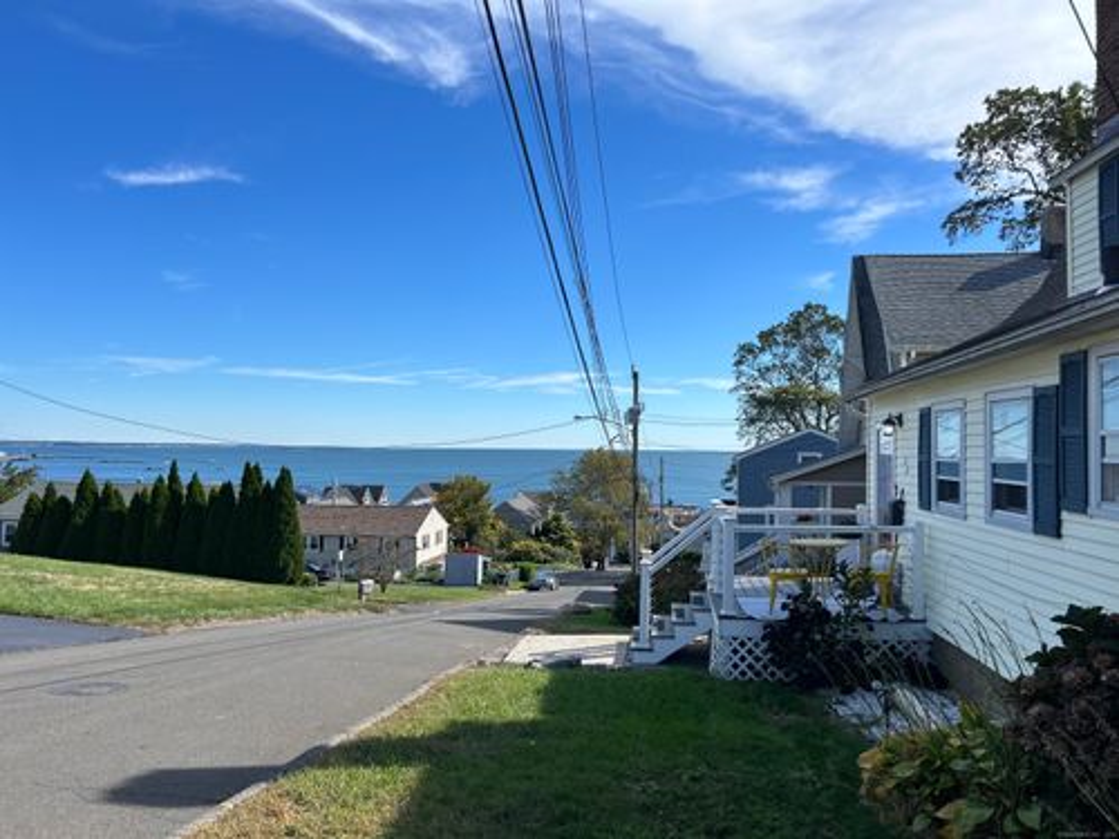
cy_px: 420
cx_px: 560
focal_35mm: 26
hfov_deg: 67.3
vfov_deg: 53.1
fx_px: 840
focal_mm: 5.7
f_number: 1.5
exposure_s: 1/4444
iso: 50
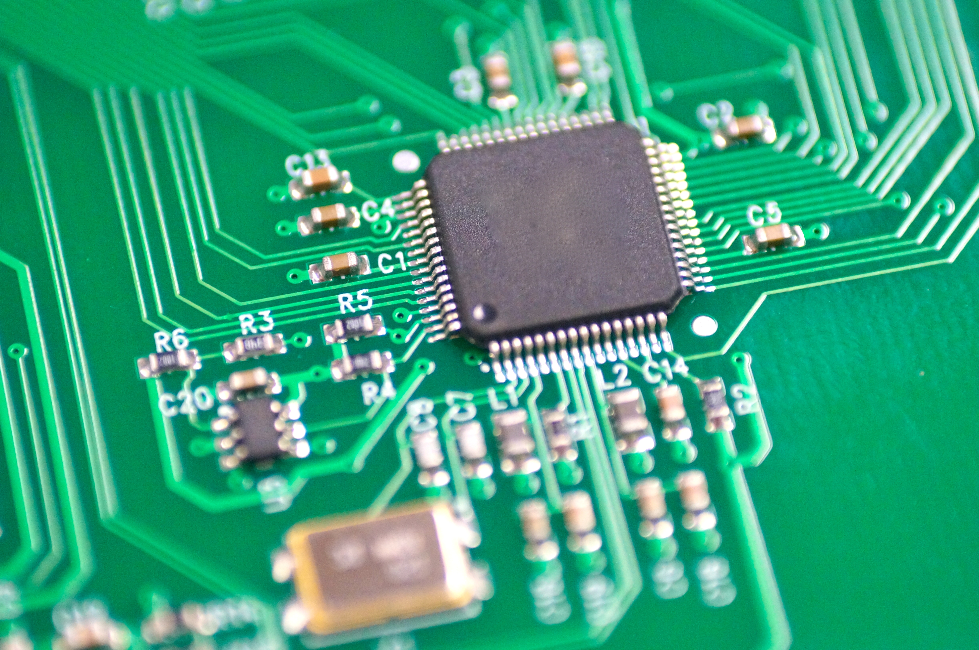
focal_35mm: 150
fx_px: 4075
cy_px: 325
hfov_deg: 13.7
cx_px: 490
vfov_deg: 9.1
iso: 3200
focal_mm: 100
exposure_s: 1/160
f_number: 4
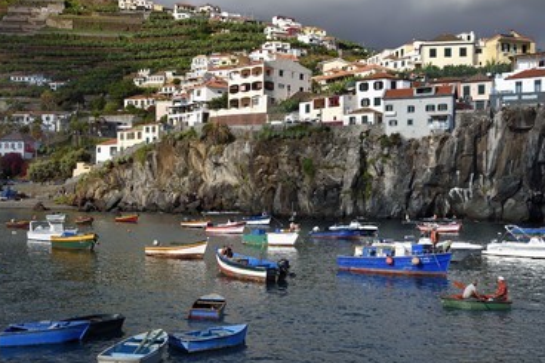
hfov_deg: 41.1
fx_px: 726
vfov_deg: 28.0
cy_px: 176
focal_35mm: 48
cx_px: 272
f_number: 9
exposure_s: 1/500
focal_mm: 42
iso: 200
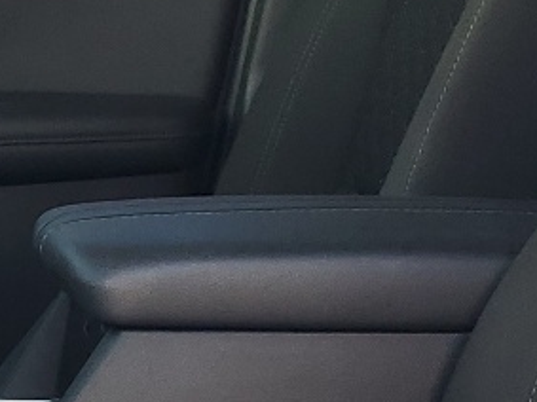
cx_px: -347
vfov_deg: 10.0
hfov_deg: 12.5
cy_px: 419
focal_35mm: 147
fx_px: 2279
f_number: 1.5
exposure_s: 1/175
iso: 50
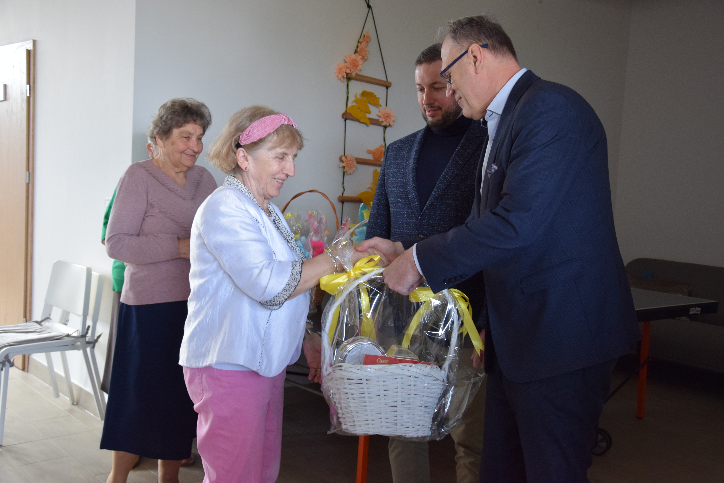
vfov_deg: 34.2
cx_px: 362
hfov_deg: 49.5
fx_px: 784
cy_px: 242
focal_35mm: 39
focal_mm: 26
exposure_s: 1/60
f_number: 4
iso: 1000
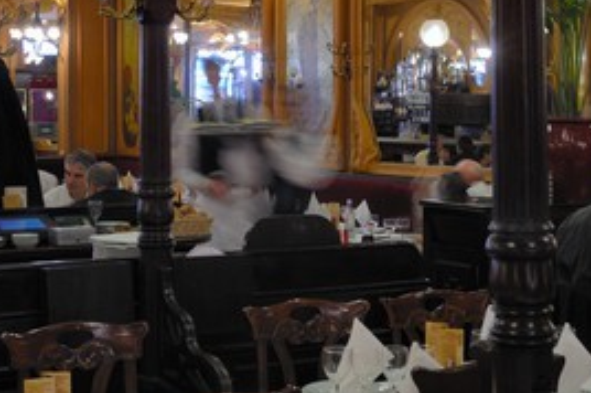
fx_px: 1082
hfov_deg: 30.5
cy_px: 119
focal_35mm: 66
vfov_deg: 20.5
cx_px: 272
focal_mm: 28
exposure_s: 1/1.43
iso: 100
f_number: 7.1
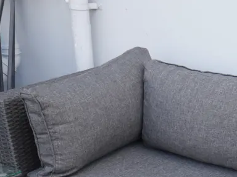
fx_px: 548
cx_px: 271
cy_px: 235
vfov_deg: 17.2
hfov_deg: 22.8
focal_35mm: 80
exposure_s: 1/80
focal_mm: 15
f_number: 4
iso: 200
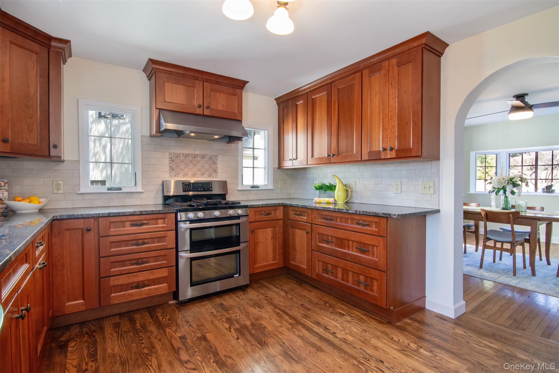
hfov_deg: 95.0
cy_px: 186
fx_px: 256
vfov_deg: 72.0
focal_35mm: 16
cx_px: 280
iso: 640
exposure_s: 1/20
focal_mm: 11
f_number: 11
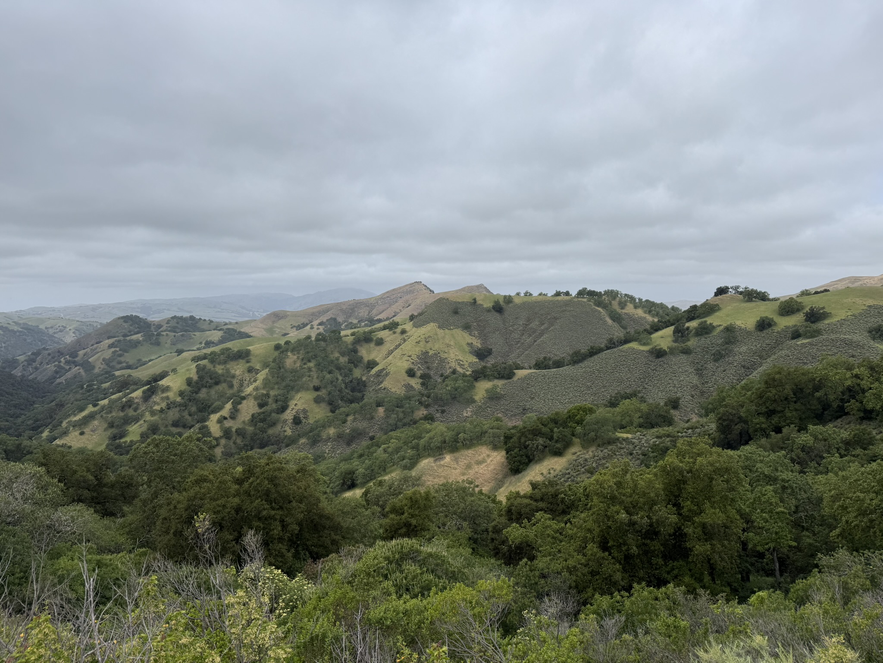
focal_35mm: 24
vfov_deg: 56.8
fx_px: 612
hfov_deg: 71.6
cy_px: 332
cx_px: 442
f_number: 1.78
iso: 80
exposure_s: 1/6711
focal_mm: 6.76
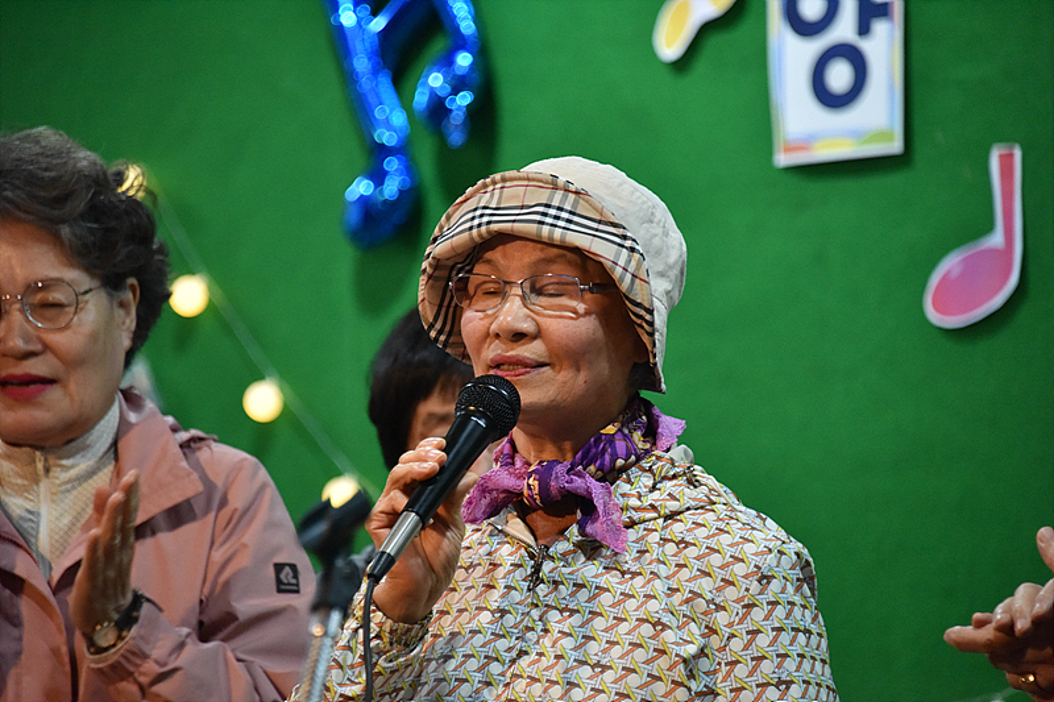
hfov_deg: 8.2
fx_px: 7317
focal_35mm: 250
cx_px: 527
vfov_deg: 5.5
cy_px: 351
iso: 5000
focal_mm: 250
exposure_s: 1/125
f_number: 5.6
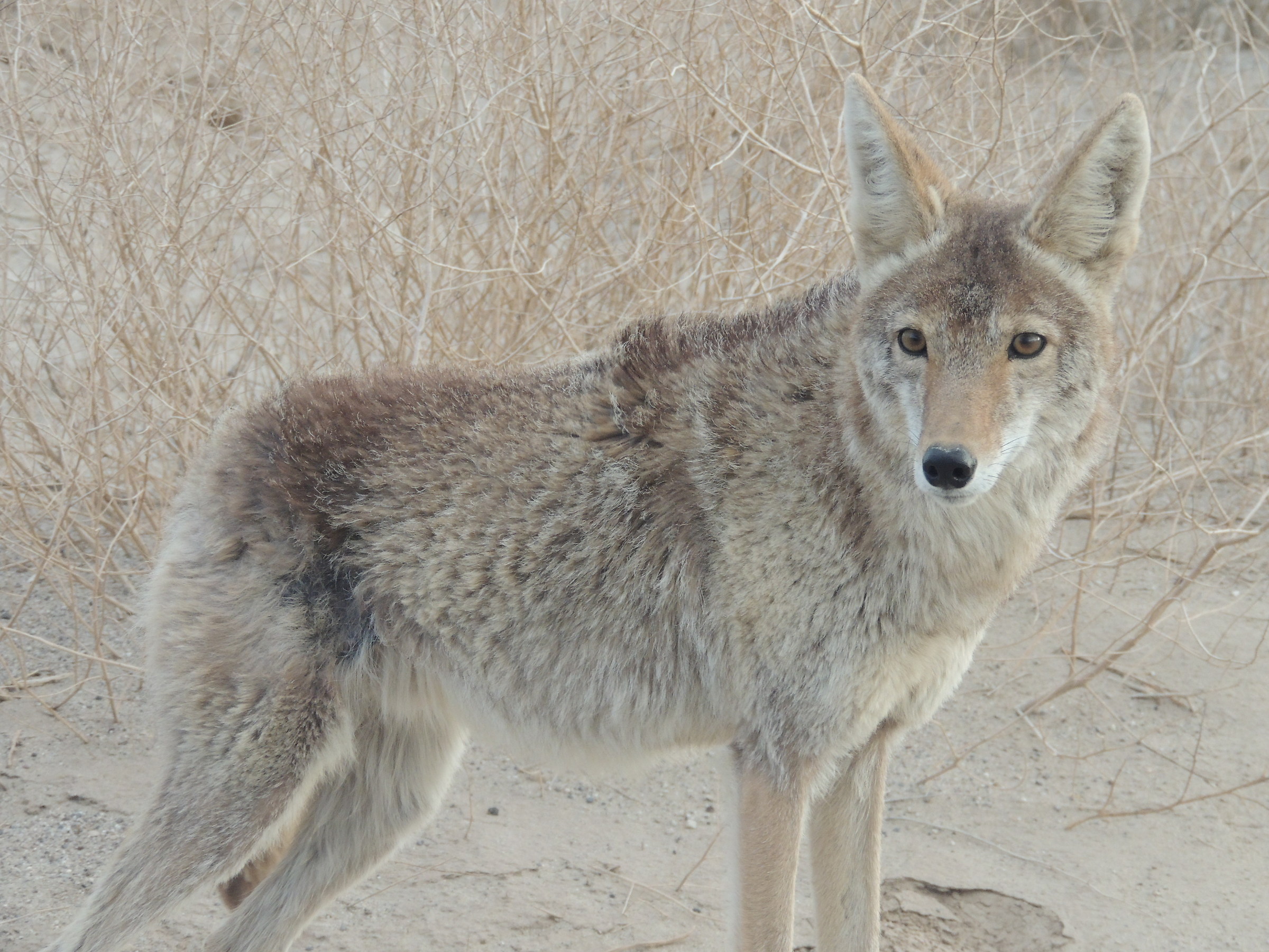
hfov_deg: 9.9
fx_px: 7332
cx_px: 634
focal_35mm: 200
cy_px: 476
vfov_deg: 7.4
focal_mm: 35.6
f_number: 4.6
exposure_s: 1/100
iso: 400
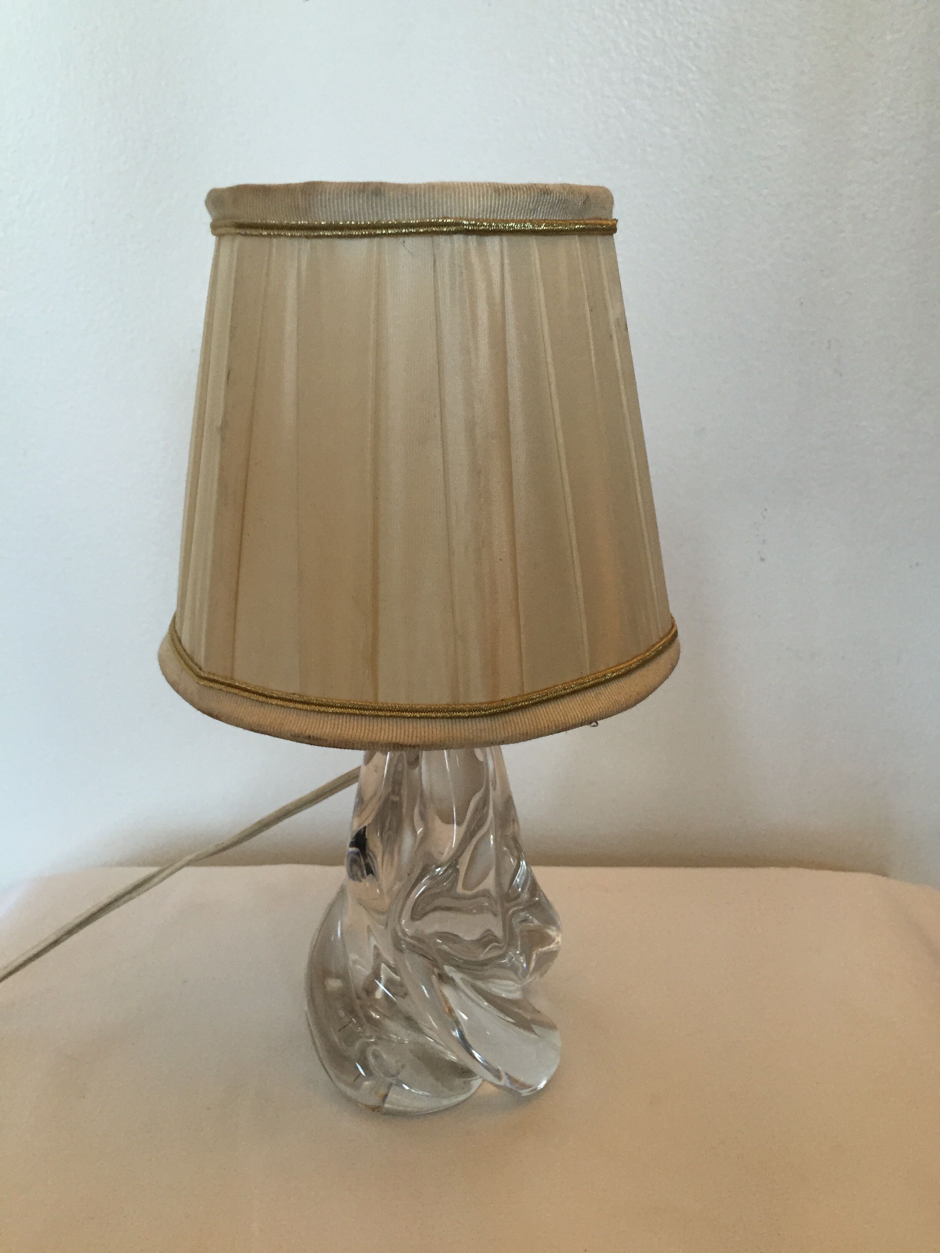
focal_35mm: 29
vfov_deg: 61.7
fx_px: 1050
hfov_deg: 48.2
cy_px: 626
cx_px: 470
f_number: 2.2
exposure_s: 1/30
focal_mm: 4.15
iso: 100
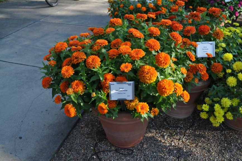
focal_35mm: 33
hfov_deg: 57.3
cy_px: 80
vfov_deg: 39.9
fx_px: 222
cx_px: 121
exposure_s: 1/160
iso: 200
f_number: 6.3
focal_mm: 22
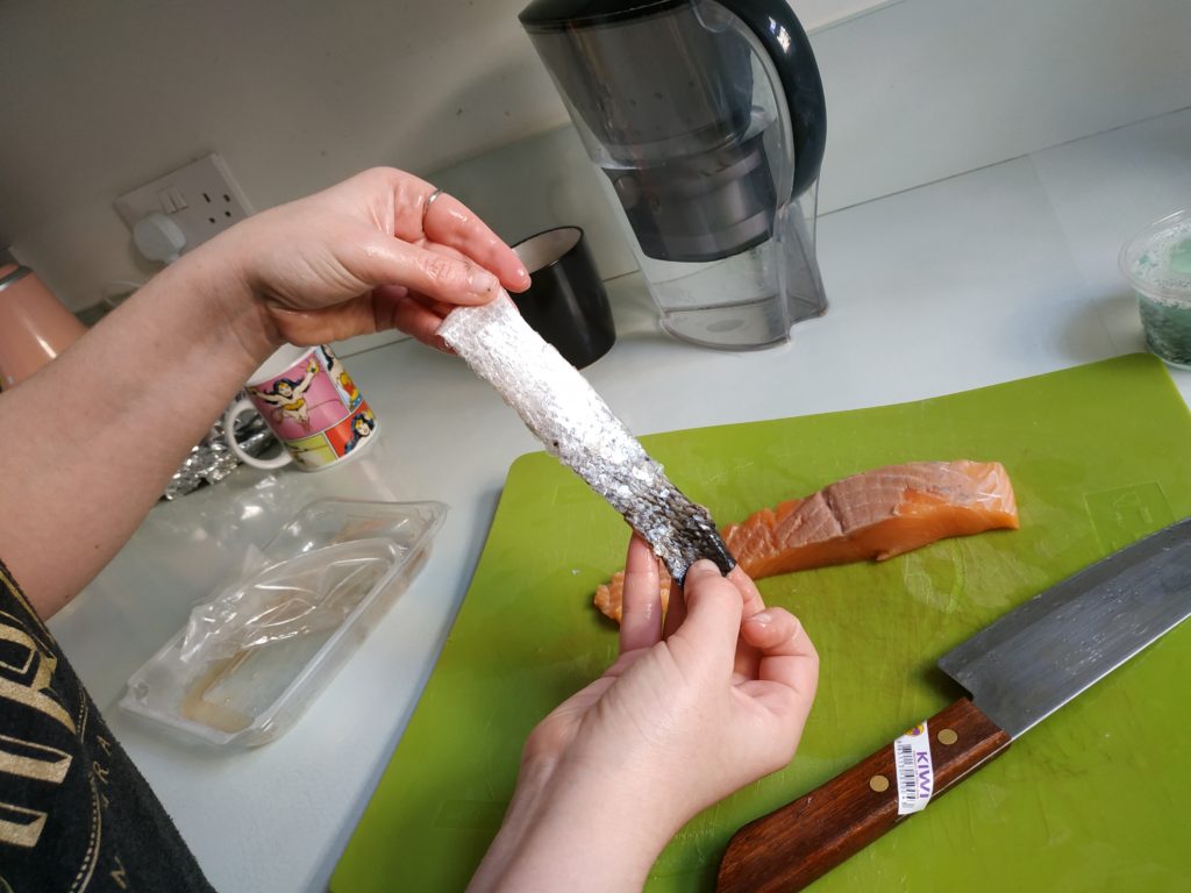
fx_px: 826
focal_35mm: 24
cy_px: 446
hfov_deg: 71.6
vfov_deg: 56.8
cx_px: 596
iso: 200
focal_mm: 3.94
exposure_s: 1/25
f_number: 1.9
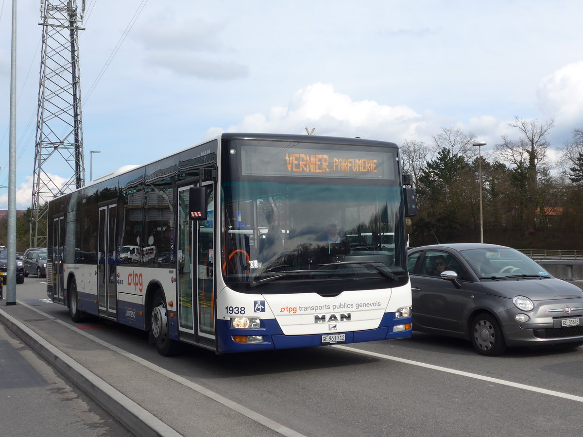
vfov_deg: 31.5
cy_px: 218
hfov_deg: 41.2
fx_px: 775
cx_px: 292
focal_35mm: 46
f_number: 3
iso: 80
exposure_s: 1/1300
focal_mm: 9.5
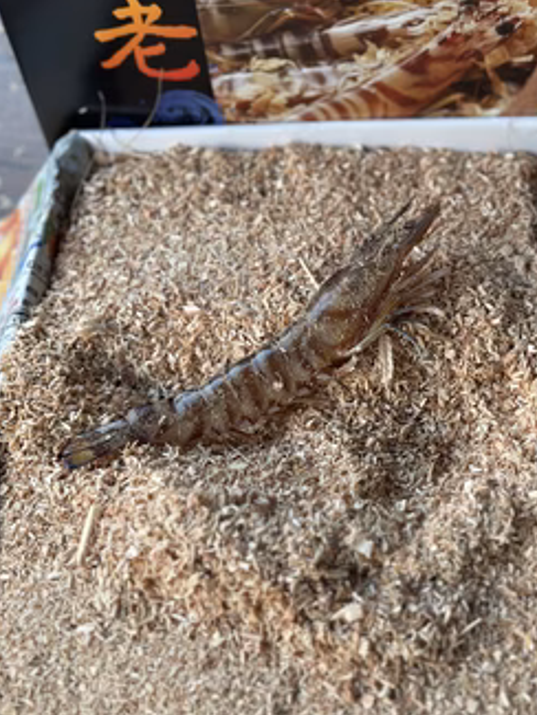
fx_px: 1220
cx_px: 319
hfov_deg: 24.8
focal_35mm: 59
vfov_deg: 32.7
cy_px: 332
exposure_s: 1/151
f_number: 1.78
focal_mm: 6.86
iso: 64
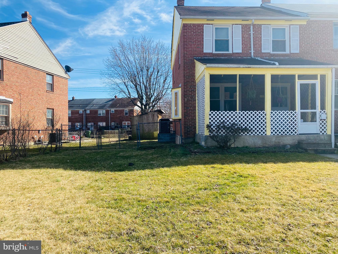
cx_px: 169
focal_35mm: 26
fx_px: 254
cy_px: 127
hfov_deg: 67.3
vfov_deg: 53.1
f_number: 1.8
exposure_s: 1/1927
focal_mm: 4.25
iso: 32
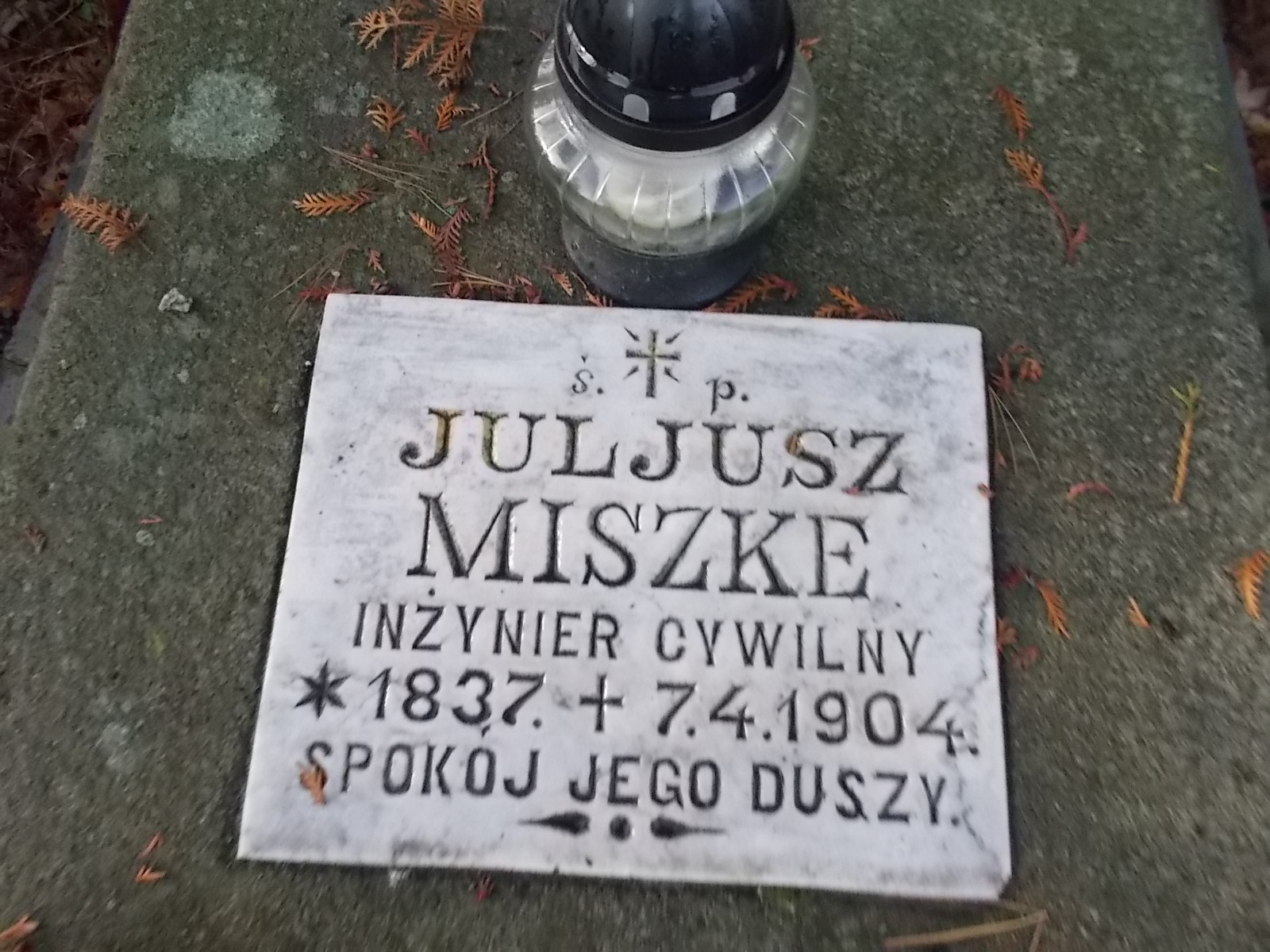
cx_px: 635
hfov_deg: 67.3
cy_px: 476
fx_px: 954
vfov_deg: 53.1
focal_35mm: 26
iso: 400
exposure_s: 1/100
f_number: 8
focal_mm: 4.6
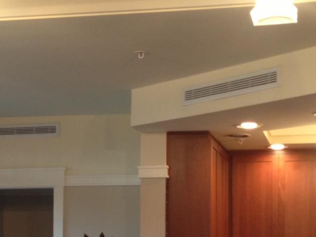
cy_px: 227
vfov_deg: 17.0
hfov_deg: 23.0
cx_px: 144
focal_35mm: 85
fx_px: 776
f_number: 2.4
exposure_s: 1/20
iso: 100
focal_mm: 4.13
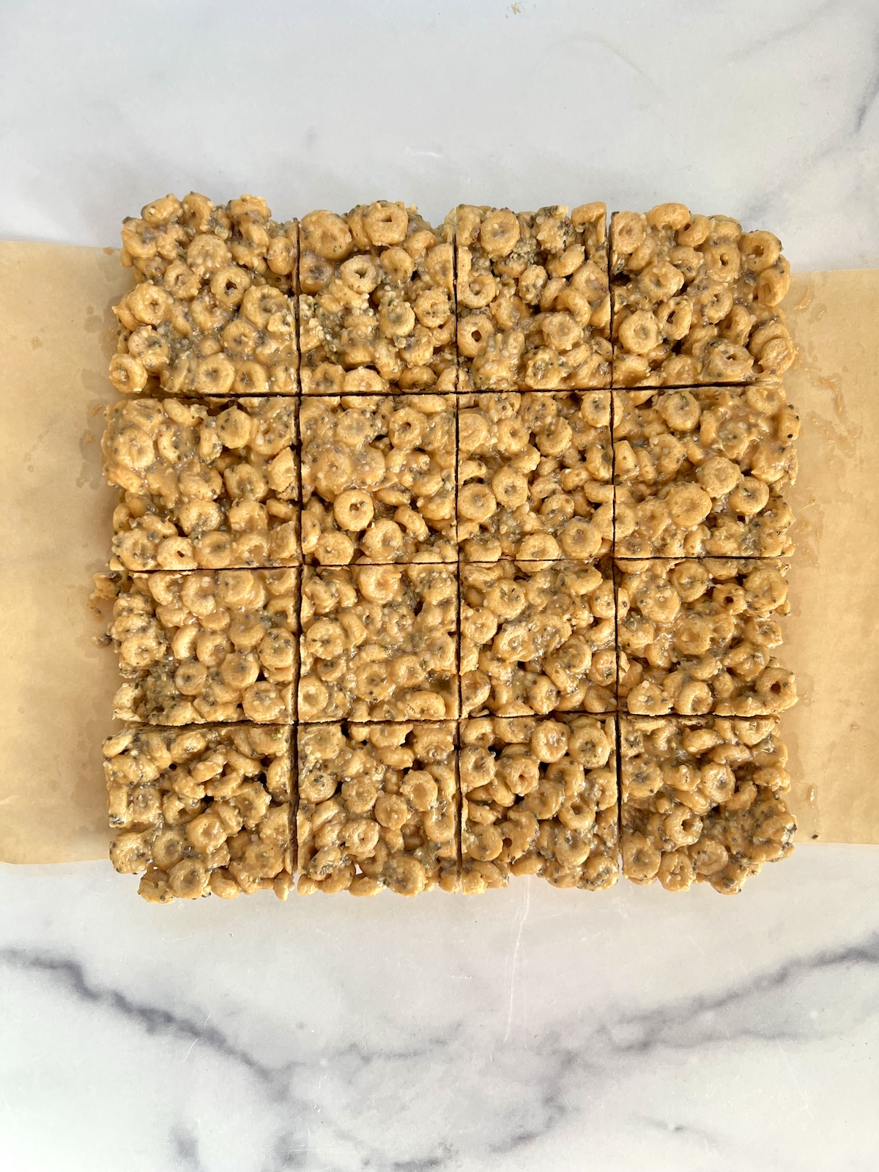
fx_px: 880
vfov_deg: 67.3
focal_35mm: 26
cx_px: 440
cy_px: 586
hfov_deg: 53.1
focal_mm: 5.7
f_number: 1.5
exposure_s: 1/112
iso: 125
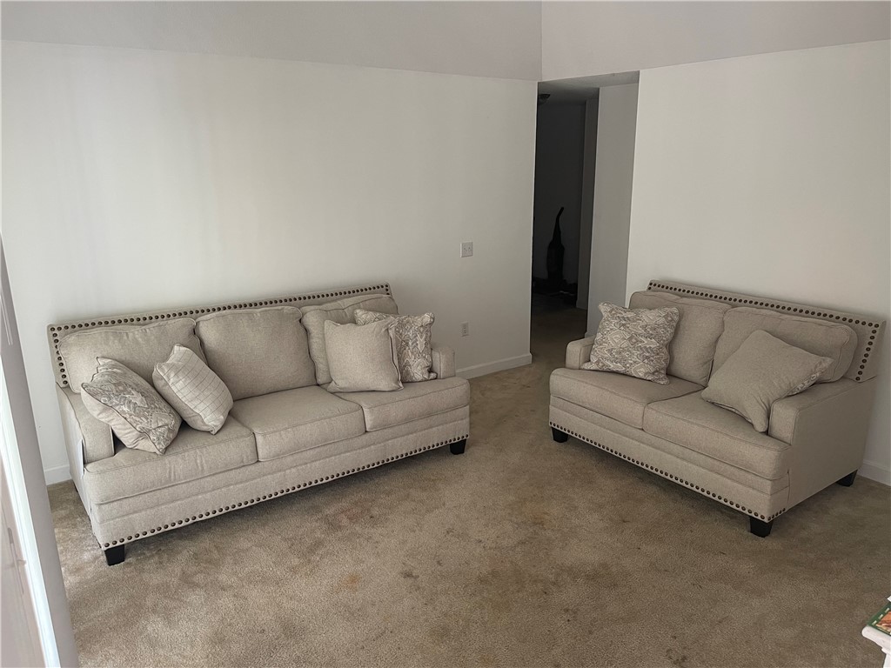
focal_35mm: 26
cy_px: 334
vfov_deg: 53.1
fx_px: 669
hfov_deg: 67.3
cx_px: 446
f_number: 1.6
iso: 200
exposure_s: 1/60
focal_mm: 5.1
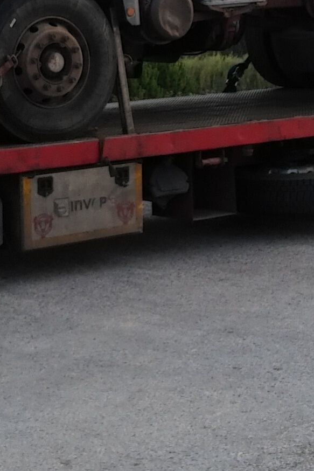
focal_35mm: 116
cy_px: -17
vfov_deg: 17.2
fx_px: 1517
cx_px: 172
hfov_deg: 11.8
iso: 100
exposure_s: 1/303
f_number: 2
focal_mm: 4.52
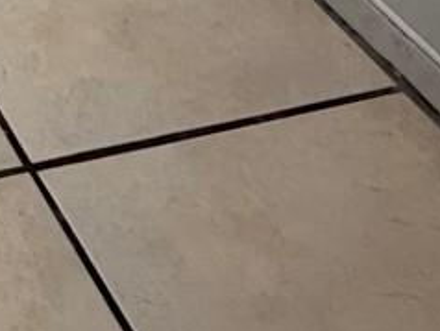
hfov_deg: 17.7
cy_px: -355
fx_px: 1196
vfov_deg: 13.3
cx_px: -292
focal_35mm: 94
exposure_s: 1/120
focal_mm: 2.22
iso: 250
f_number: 2.2
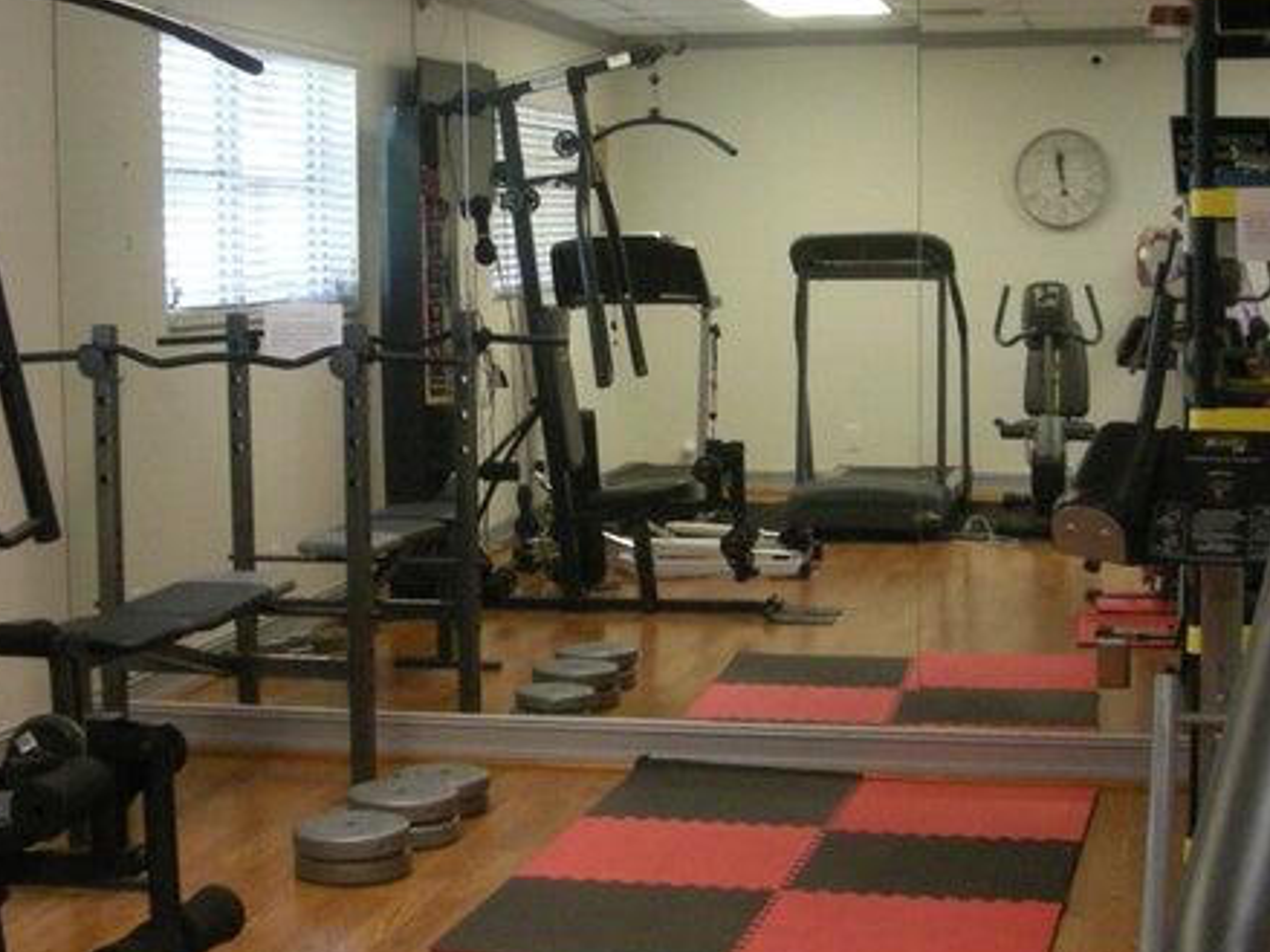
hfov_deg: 28.5
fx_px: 2494
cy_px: 370
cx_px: 516
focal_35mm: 68
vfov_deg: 21.6
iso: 345
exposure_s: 1/59.8
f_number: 2.8
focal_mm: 5.7
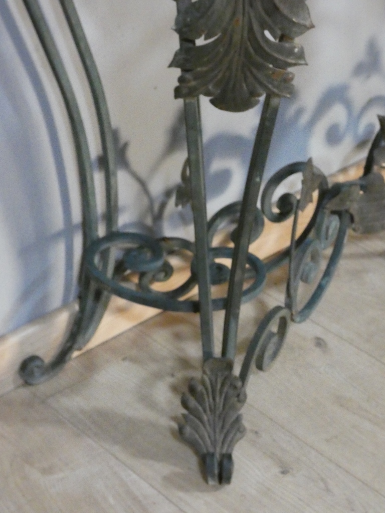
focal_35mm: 90
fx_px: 1335
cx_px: 192
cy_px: 256
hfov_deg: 16.4
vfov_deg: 21.8
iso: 3200
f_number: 4.7
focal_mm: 16
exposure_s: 1/100
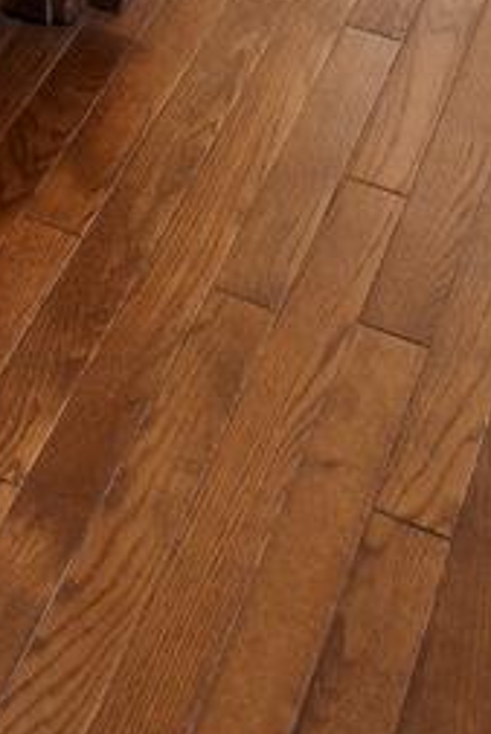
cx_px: 12
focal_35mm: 97
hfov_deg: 13.9
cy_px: -1274
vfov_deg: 12.6
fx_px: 1982
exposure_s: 1/4
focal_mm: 16
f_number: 8
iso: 500
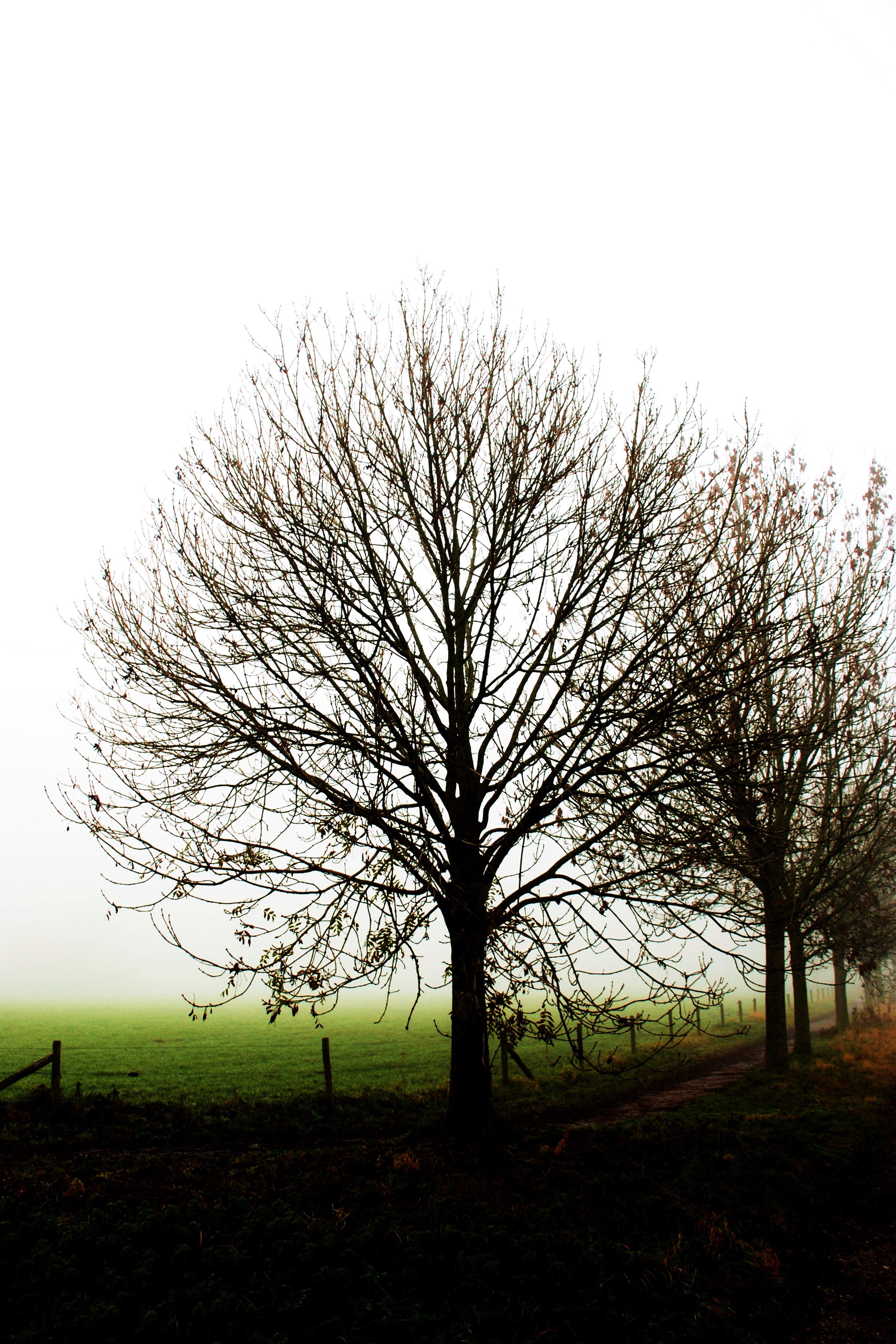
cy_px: 671
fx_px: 1157
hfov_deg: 42.3
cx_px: 448
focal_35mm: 31
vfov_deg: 60.3
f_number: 6.3
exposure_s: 1/160
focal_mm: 20
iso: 100
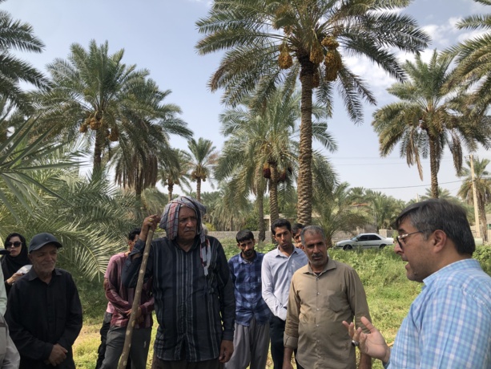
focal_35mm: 28
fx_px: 397
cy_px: 184
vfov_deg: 49.8
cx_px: 246
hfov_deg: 63.4
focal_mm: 3.99
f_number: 1.8
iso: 20
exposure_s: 1/1000
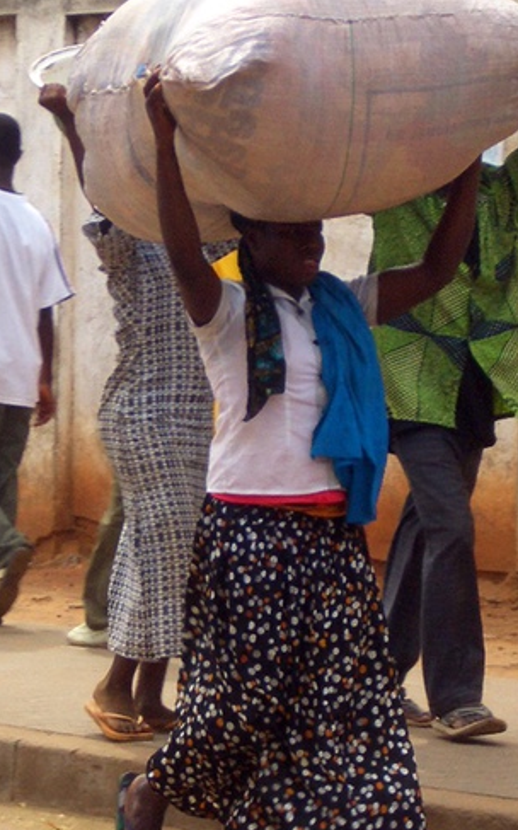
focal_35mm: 122
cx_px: 295
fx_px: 2758
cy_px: 387
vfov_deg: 17.1
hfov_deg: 10.7
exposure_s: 1/200
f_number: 4.8
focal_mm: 17.4
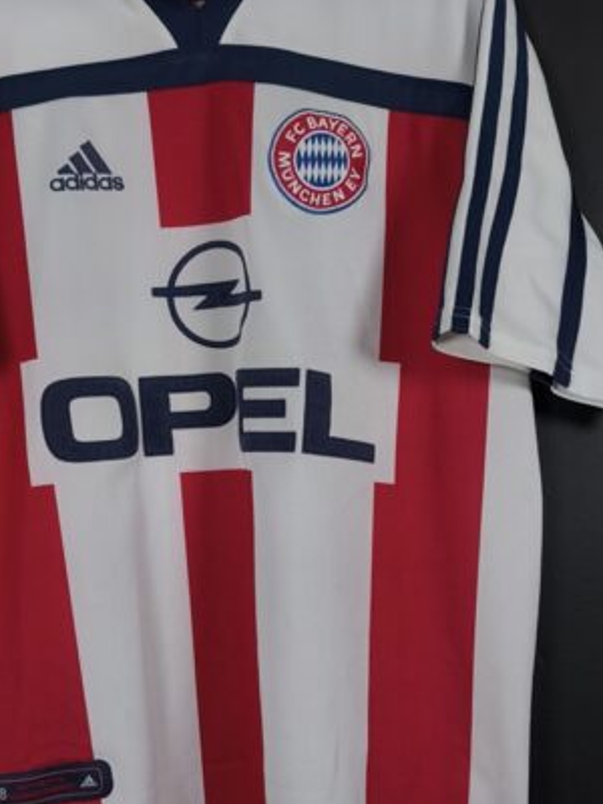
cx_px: 213
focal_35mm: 46
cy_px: 498
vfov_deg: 41.0
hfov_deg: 31.3
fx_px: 1068
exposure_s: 1/160
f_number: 1.6
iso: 400
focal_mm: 6.57
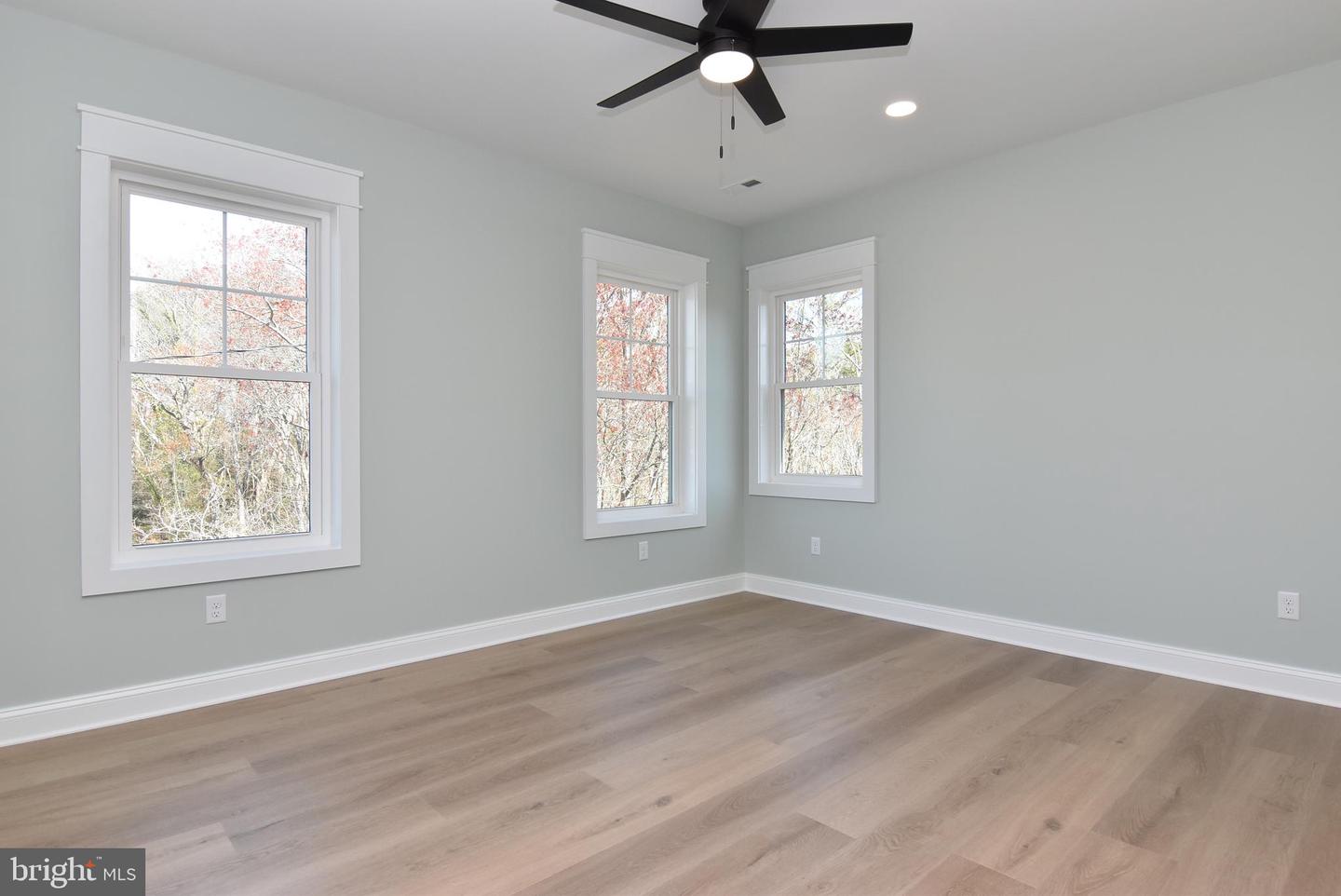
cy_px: 448
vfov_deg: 67.5
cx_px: 670
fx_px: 671
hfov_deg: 90.0
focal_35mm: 18
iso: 500
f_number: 10
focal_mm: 12
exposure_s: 1/125
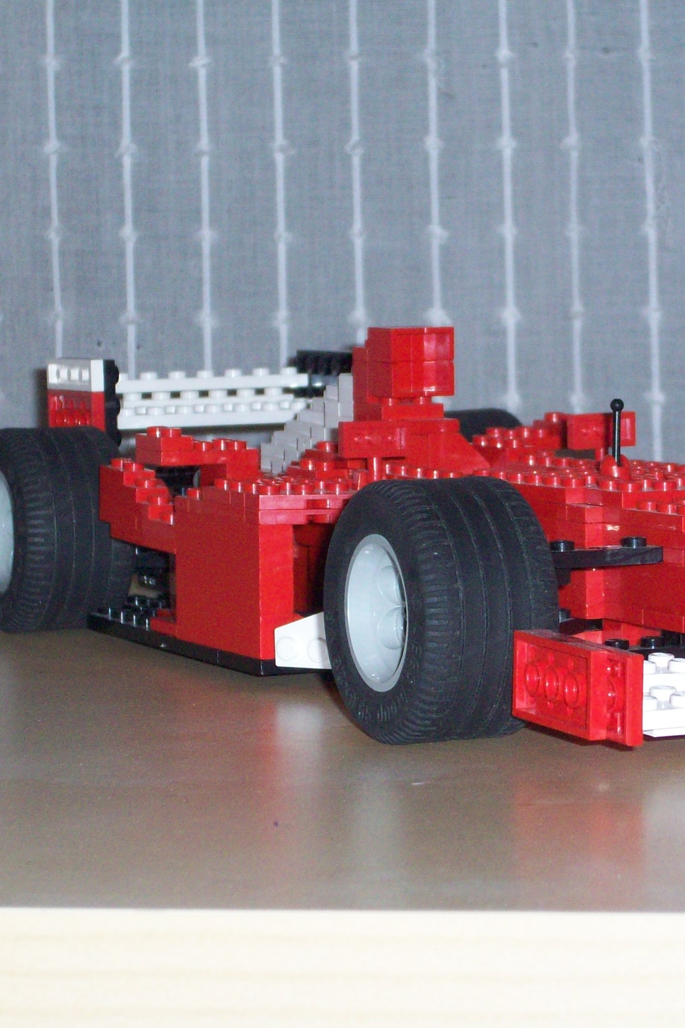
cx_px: 496
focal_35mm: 128
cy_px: 513
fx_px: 3653
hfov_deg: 10.7
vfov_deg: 16.0
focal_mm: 15.3
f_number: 4.7
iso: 200
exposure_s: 1/114
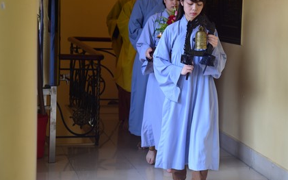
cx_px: 199
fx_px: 926
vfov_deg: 11.1
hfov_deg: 17.6
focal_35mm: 118
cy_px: 65
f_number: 4.5
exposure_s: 1/100
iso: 400
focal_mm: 75
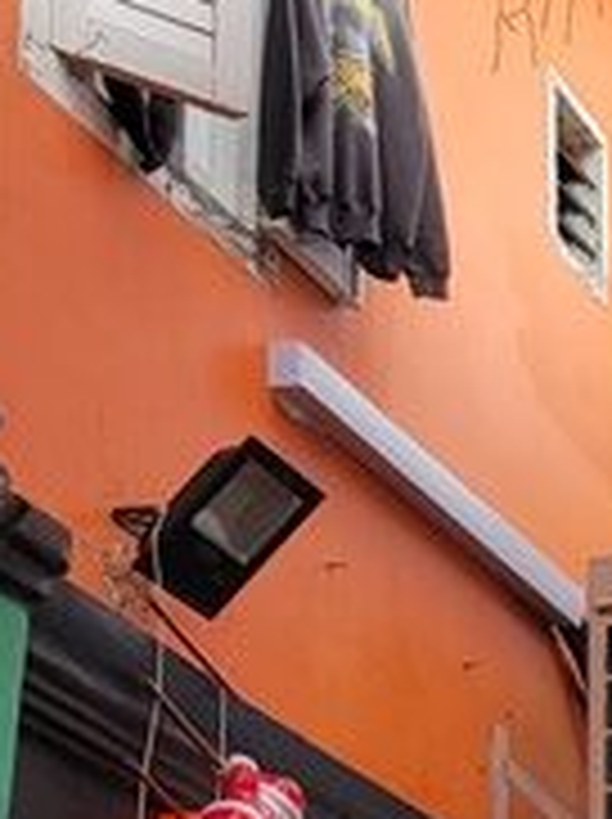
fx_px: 3379
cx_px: 1071
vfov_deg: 13.6
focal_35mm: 143
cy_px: 850
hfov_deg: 9.9
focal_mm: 5.4
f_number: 1.8
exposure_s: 1/451
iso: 40
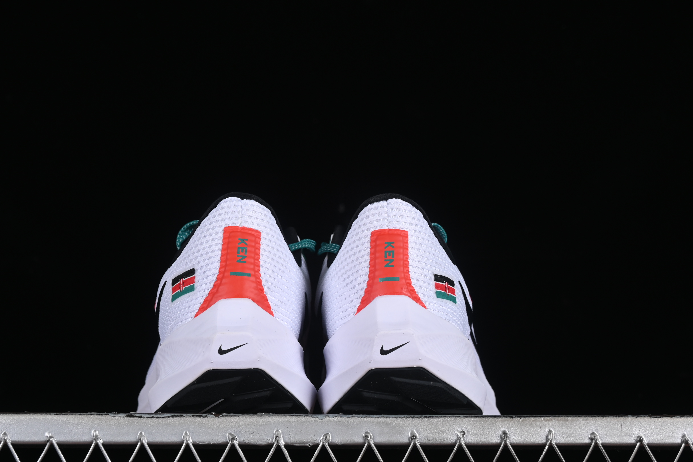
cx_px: 319
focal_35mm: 86
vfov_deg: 15.9
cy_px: 252
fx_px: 1655
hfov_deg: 23.6
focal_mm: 50
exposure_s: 1/80
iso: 160
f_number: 8
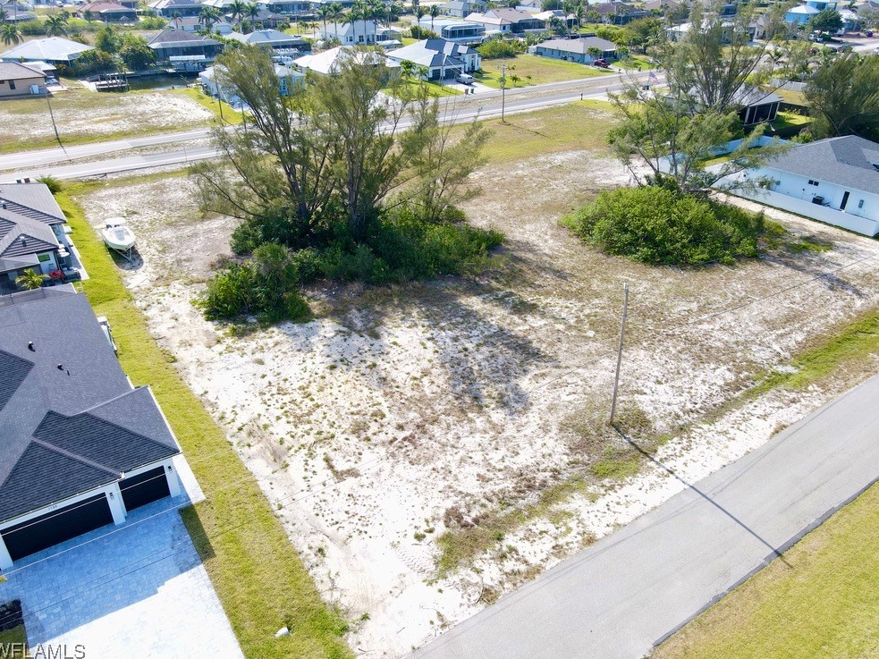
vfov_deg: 54.9
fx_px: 635
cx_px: 433
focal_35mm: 25
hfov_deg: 69.4
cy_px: 327
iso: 110
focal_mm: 4.5
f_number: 2.8
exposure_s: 1/320
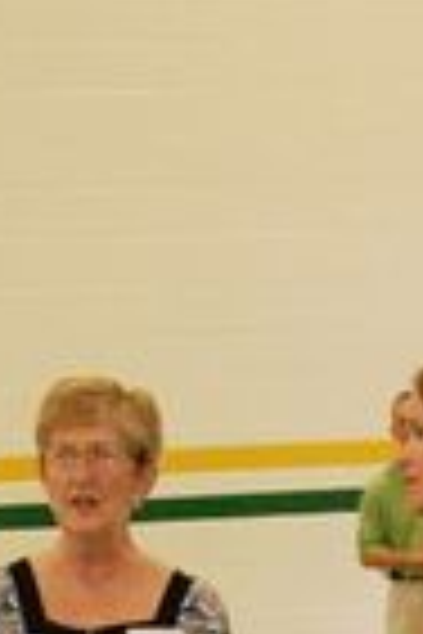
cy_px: 890
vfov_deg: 11.7
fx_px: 2996
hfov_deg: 8.1
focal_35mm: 170
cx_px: 171
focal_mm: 40
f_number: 7.1
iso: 1600
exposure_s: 1/25
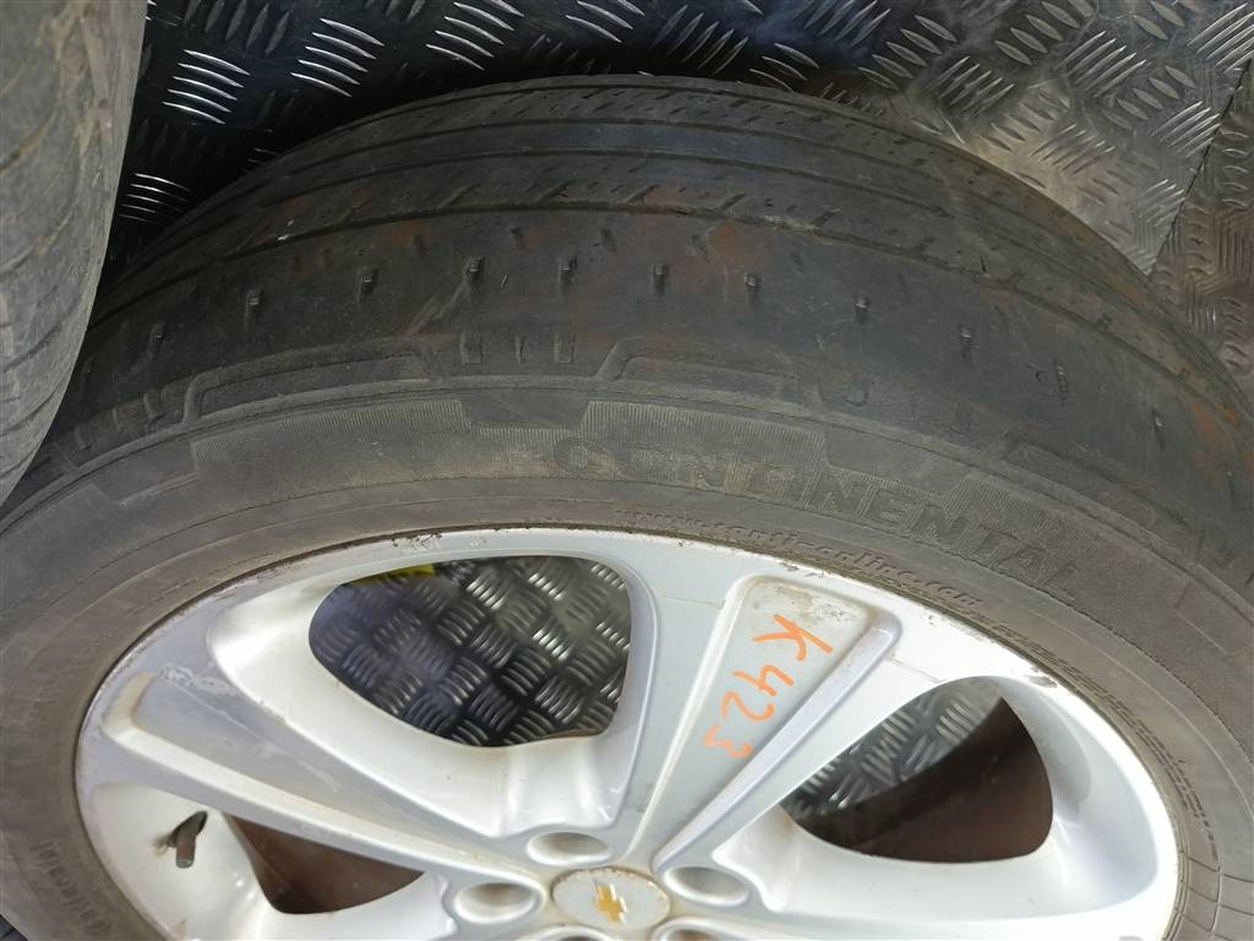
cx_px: 627
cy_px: 470
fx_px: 978
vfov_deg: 51.4
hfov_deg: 65.3
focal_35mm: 27
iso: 191
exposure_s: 1/33.3
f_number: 1.6
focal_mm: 4.11
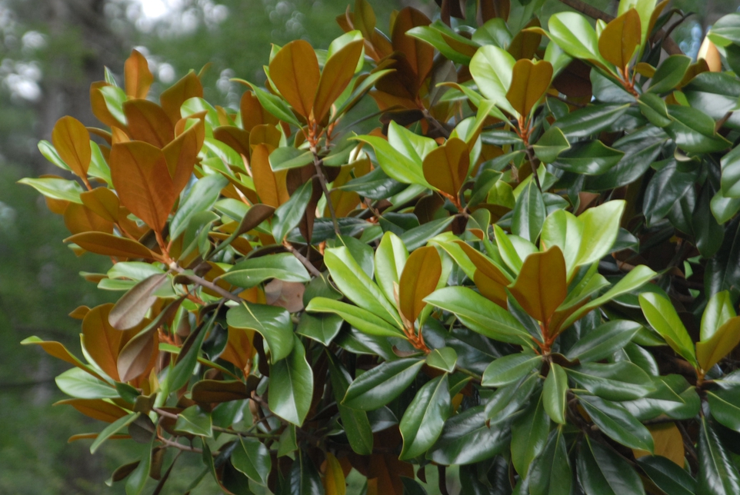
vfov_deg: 6.4
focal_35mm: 216
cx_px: 349
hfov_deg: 9.5
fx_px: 4436
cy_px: 234
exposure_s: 1/160
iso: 400
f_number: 6
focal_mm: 135
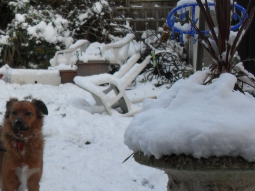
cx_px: -12
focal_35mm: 90
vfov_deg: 16.2
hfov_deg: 20.9
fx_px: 663
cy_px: 169
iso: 100
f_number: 3.2
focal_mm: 6.3
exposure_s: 1/60
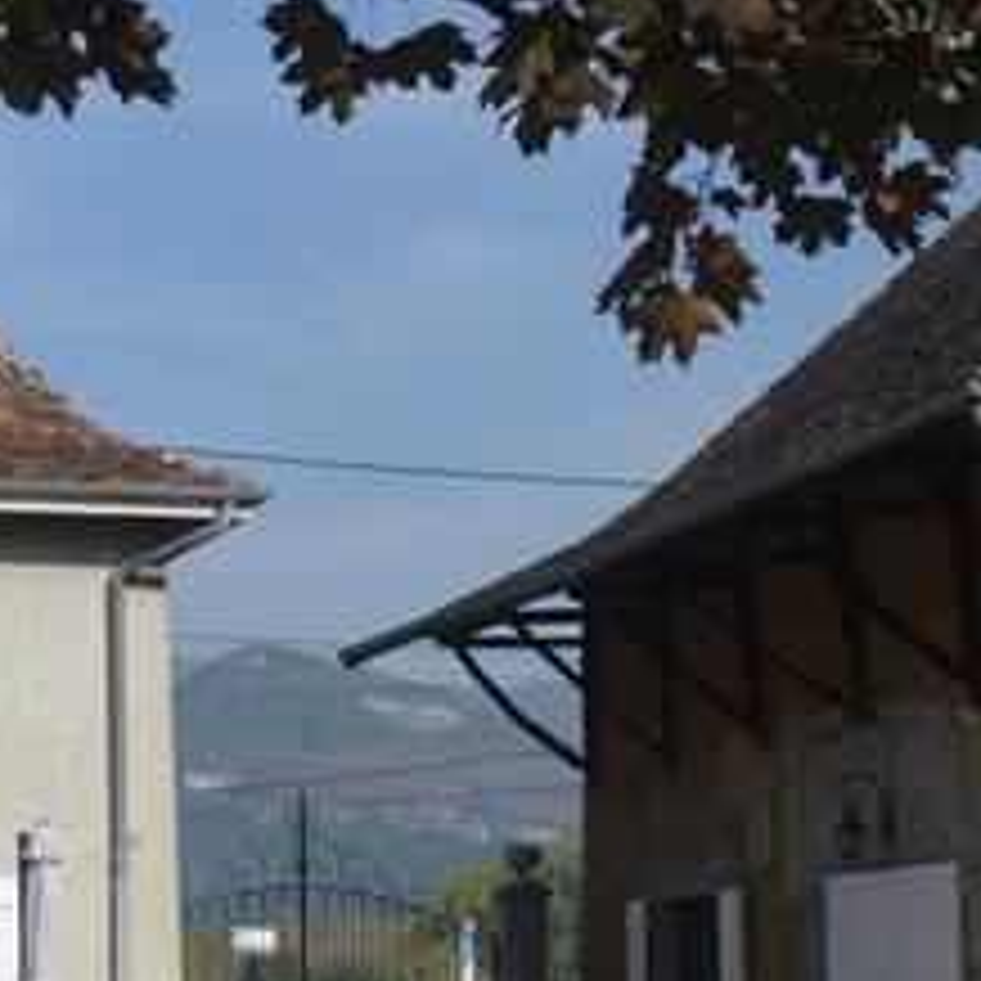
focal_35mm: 116
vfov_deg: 15.0
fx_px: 3719
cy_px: 698
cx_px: -225
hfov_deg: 14.5
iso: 100
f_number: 7.1
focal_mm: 22
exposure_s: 1/200
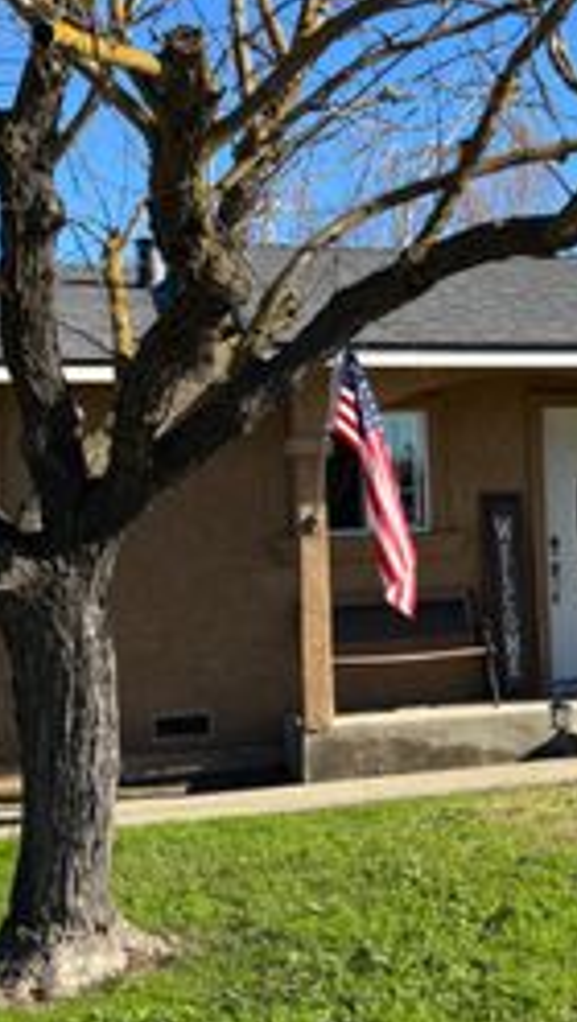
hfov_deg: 20.6
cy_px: 492
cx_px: 556
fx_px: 1546
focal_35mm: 57
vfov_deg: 36.6
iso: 50
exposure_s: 1/1876
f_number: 1.6
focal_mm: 5.96
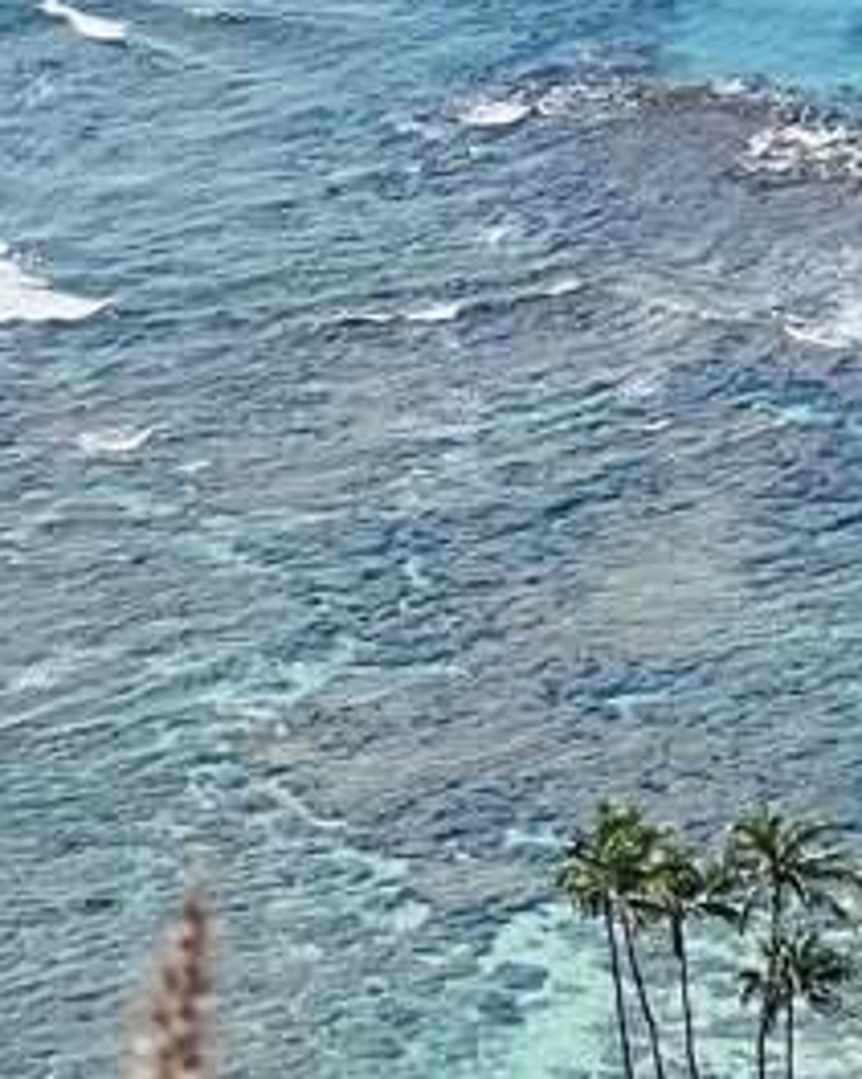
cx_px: 2079
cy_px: 499
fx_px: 11615
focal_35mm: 364
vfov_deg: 5.3
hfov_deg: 4.2
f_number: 2.8
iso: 32
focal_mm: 9
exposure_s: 1/661
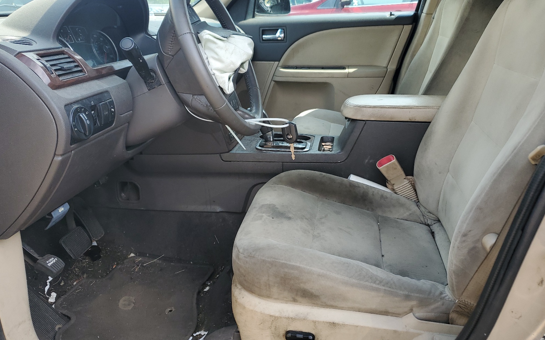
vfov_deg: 44.5
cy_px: 164
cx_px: 273
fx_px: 416
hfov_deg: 66.5
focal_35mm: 28
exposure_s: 1/500
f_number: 1.5
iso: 50
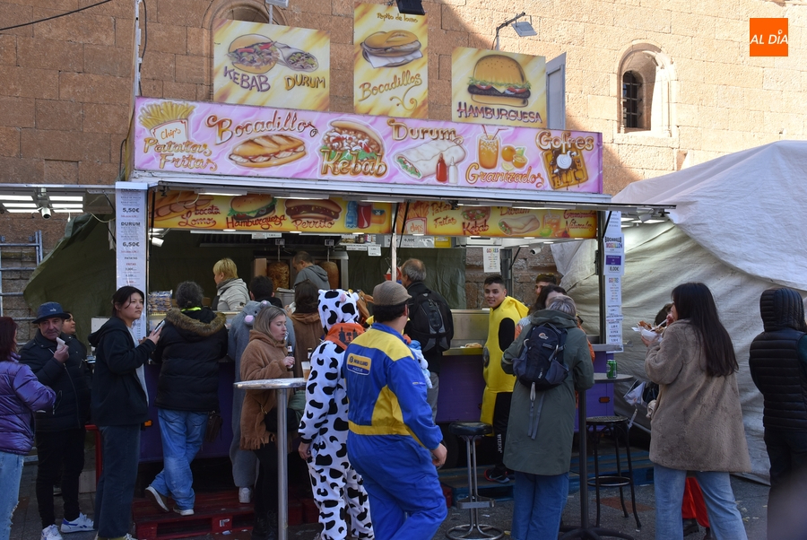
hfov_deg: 53.1
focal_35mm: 36
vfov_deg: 37.0
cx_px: 404
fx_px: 808
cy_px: 270
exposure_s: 1/250
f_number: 8
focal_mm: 24
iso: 400
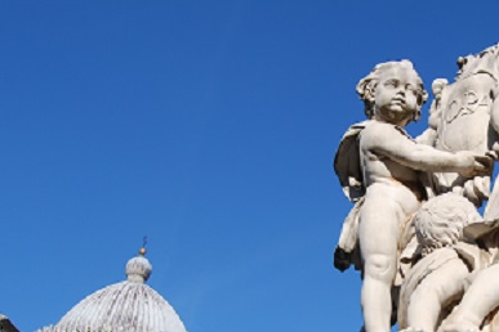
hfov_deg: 31.0
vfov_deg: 21.8
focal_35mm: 62
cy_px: 230
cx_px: 442
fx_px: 859
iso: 100
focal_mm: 20
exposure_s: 1/250
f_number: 8
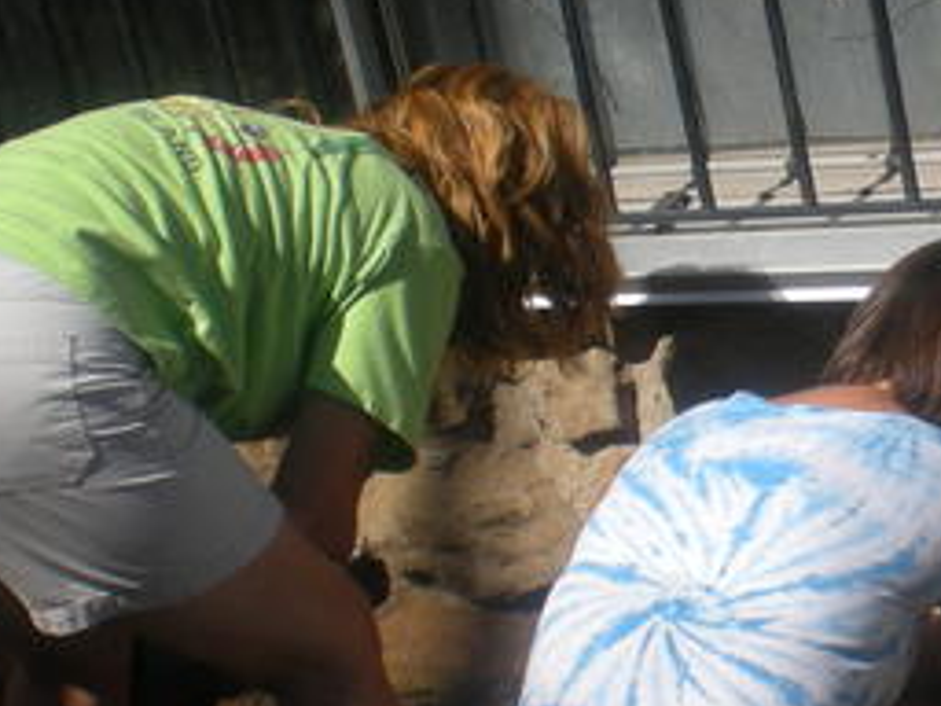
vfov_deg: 15.5
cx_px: 1000
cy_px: 566
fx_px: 2582
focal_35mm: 95
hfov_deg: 19.9
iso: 64
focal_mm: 6.3
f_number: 4.6
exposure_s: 1/545
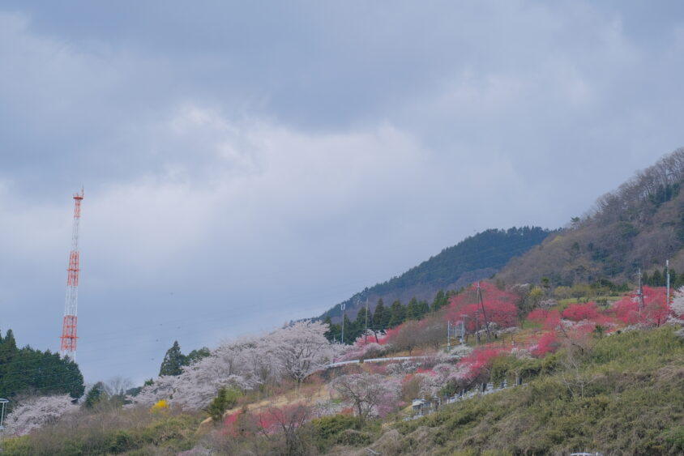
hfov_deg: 19.1
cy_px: 228
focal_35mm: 107
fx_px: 2033
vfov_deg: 12.8
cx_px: 342
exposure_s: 1/500
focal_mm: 71.1
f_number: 5
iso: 640
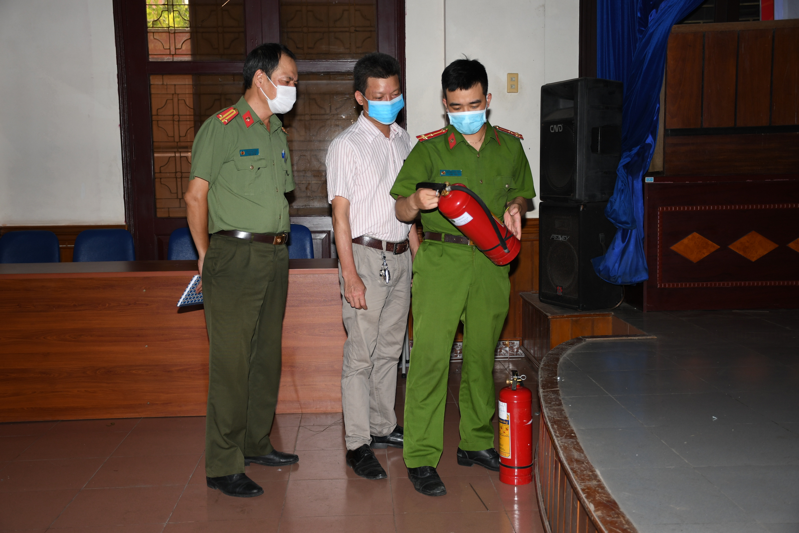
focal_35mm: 40
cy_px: 266
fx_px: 899
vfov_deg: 33.0
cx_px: 400
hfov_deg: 47.9
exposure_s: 1/200
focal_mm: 27
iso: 250
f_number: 4
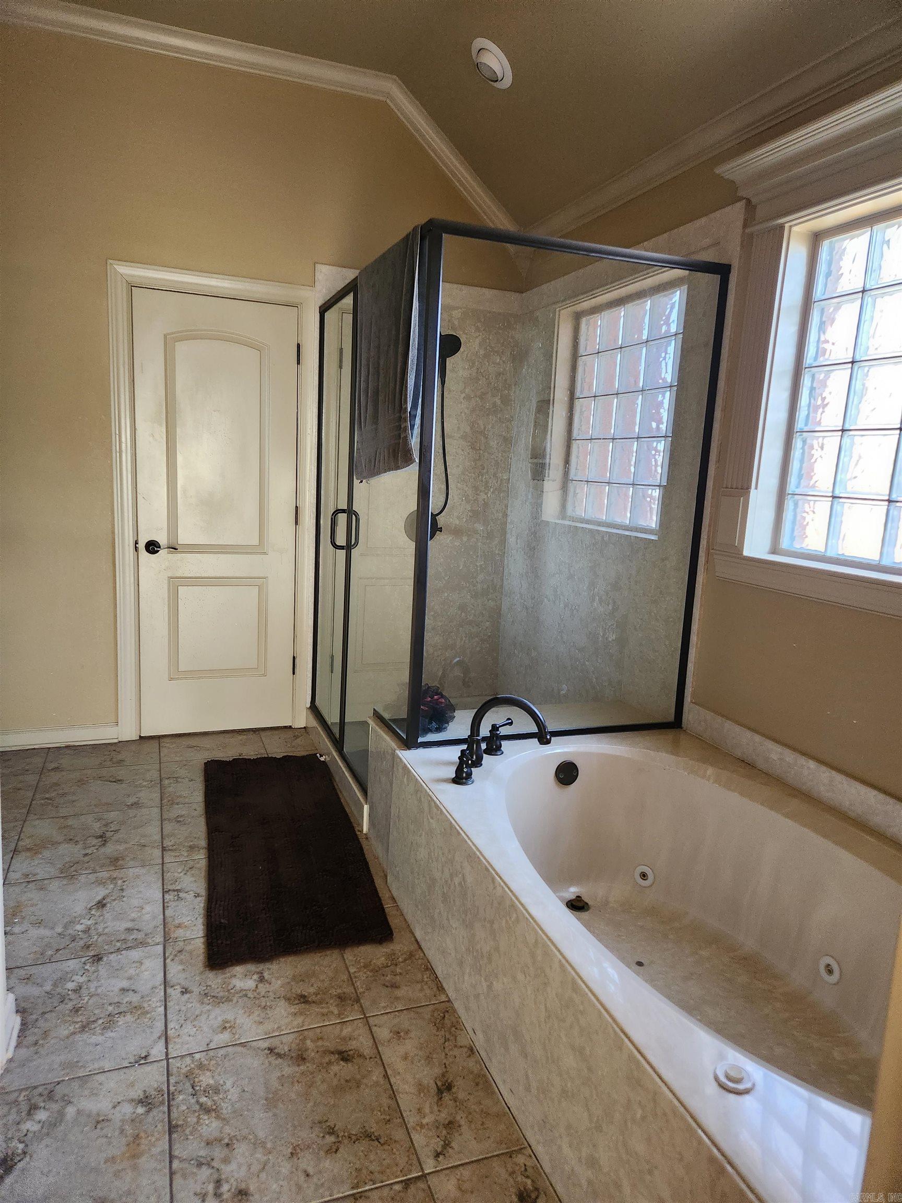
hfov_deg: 58.9
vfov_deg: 73.9
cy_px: 602
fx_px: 799
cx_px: 451
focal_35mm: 23
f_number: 1.8
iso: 640
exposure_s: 1/120
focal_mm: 5.4
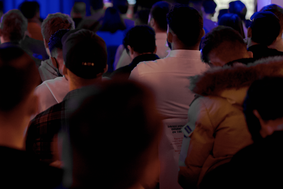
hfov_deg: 17.9
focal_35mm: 113
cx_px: 40
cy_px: 56
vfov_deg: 12.1
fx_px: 888
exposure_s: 1/50
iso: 1250
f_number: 1.4
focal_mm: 50
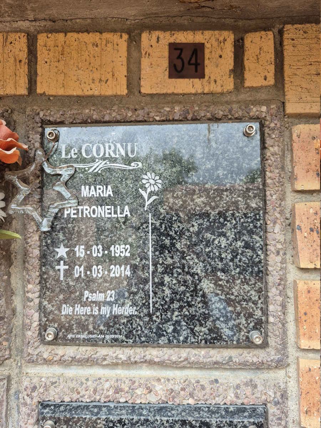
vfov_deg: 73.9
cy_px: 214
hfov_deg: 58.9
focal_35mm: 23
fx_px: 284
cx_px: 160
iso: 125
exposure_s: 1/180
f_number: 1.8
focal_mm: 5.4
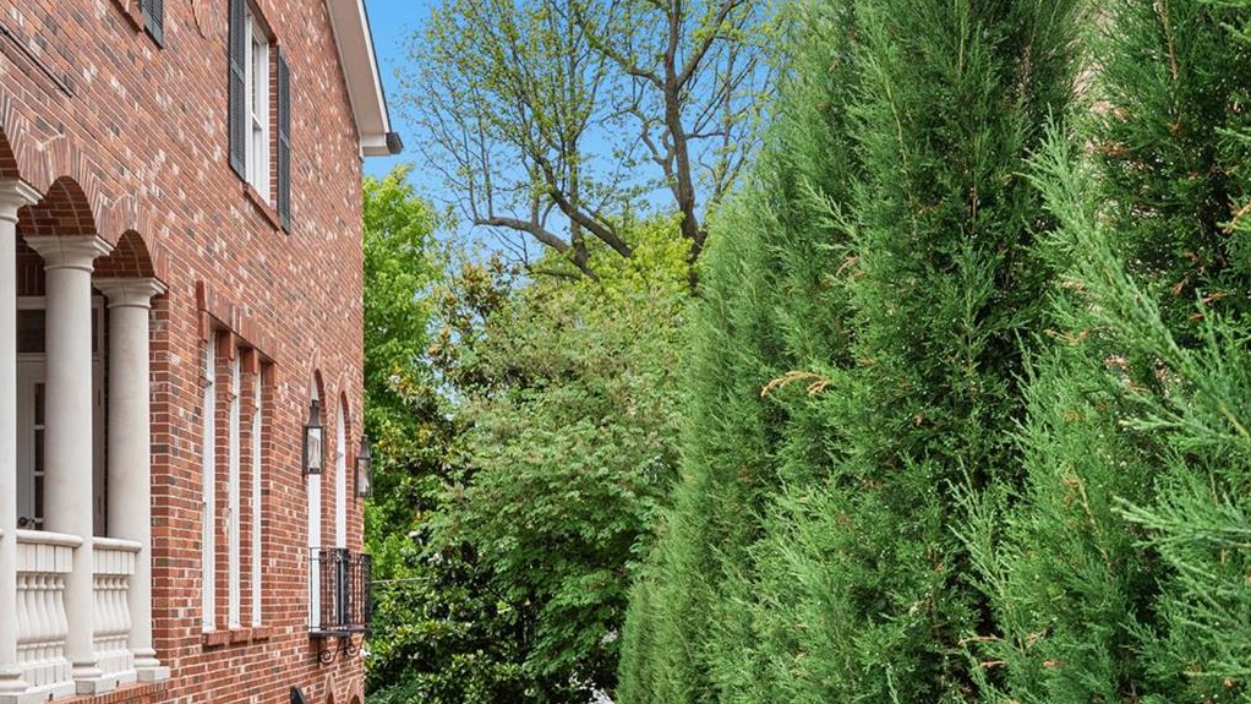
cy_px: 560
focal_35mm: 59
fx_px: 1957
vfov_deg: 20.2
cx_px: 404
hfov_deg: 35.1
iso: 400
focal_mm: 18
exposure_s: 1/320
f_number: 8
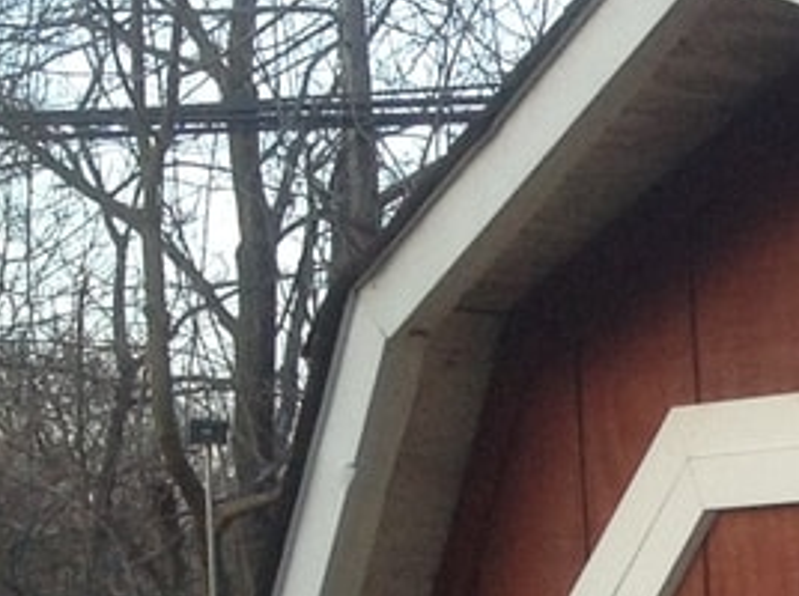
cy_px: 1231
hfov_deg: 10.2
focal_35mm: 175
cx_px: 1752
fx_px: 4032
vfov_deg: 8.0
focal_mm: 4.28
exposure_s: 1/120
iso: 80
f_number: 2.4
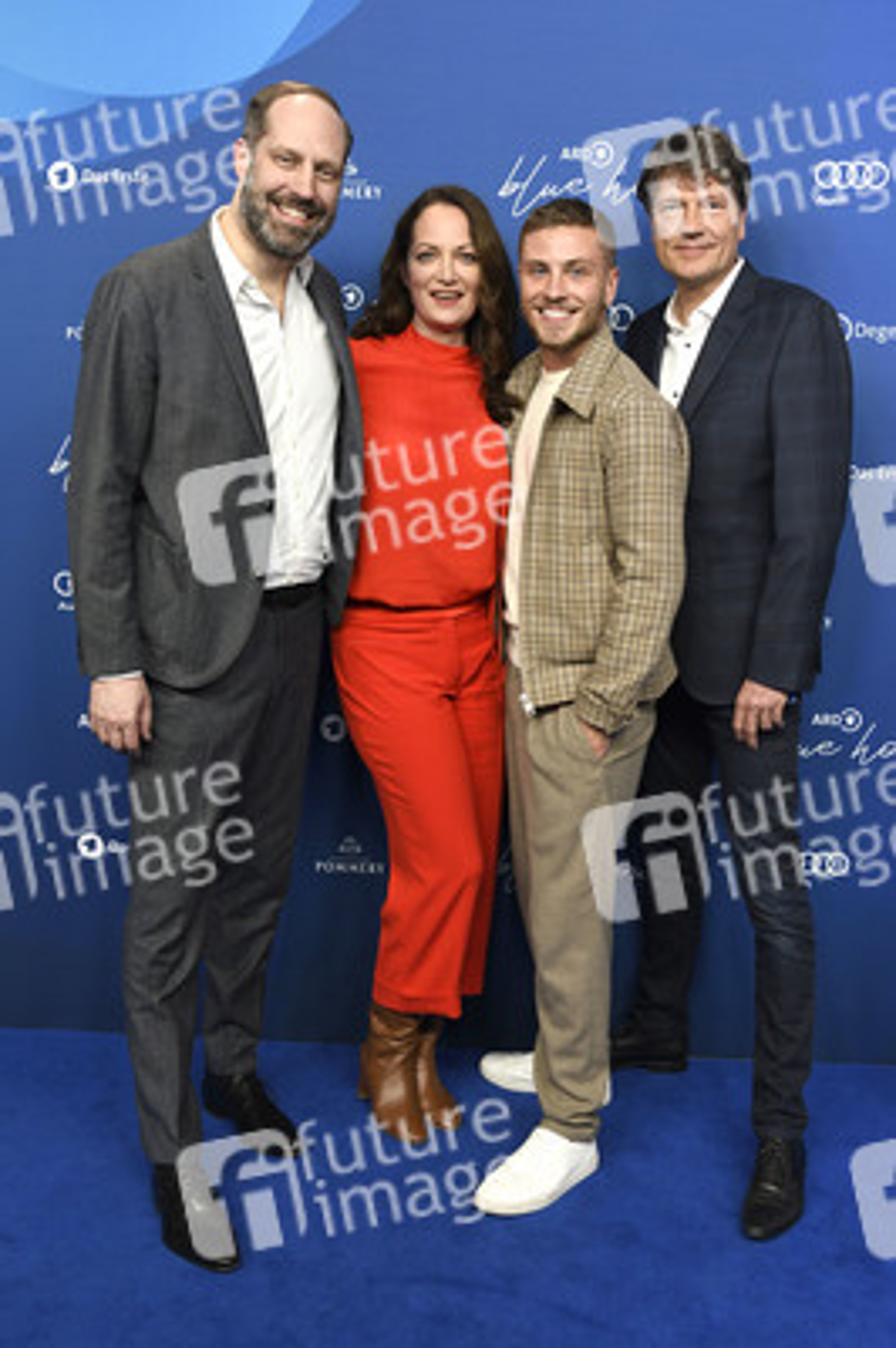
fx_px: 1084
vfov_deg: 63.7
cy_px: 674
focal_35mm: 29
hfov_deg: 44.9
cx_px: 448
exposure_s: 1/250
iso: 800
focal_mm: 29
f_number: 4
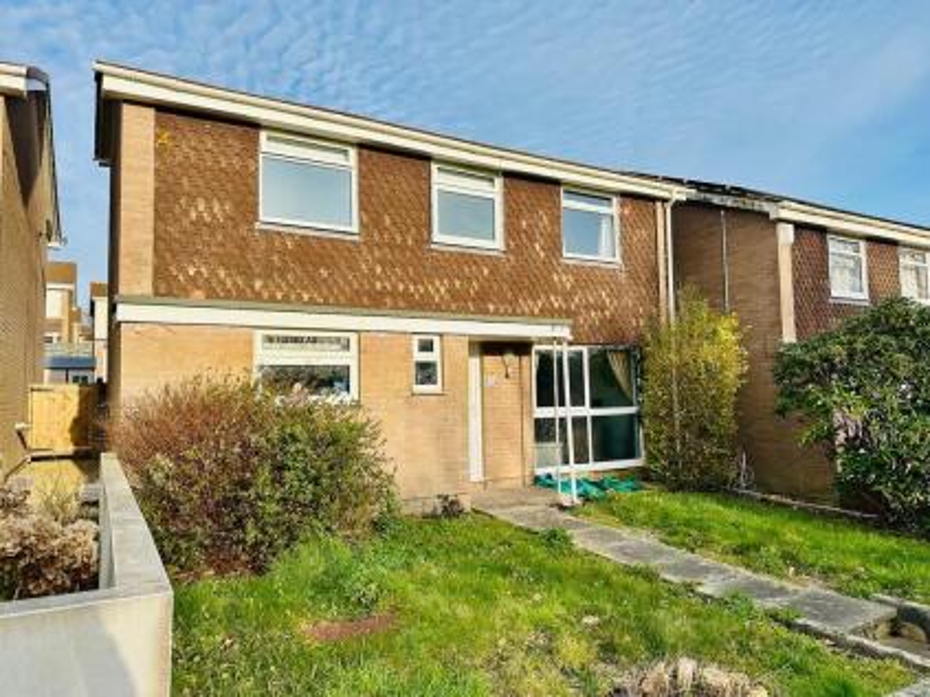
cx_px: 465
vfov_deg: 56.8
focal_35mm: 24
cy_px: 348
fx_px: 645
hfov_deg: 71.6
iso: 80
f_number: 1.78
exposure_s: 1/3247
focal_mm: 6.86
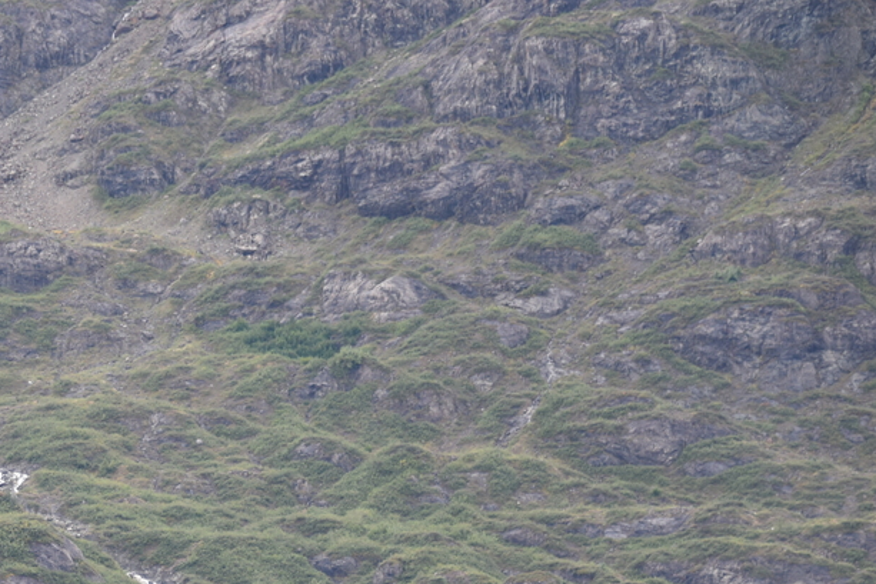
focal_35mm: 261
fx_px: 6352
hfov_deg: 7.8
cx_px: -20
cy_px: 491
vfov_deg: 5.3
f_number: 5.6
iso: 400
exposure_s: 1/250
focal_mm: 125
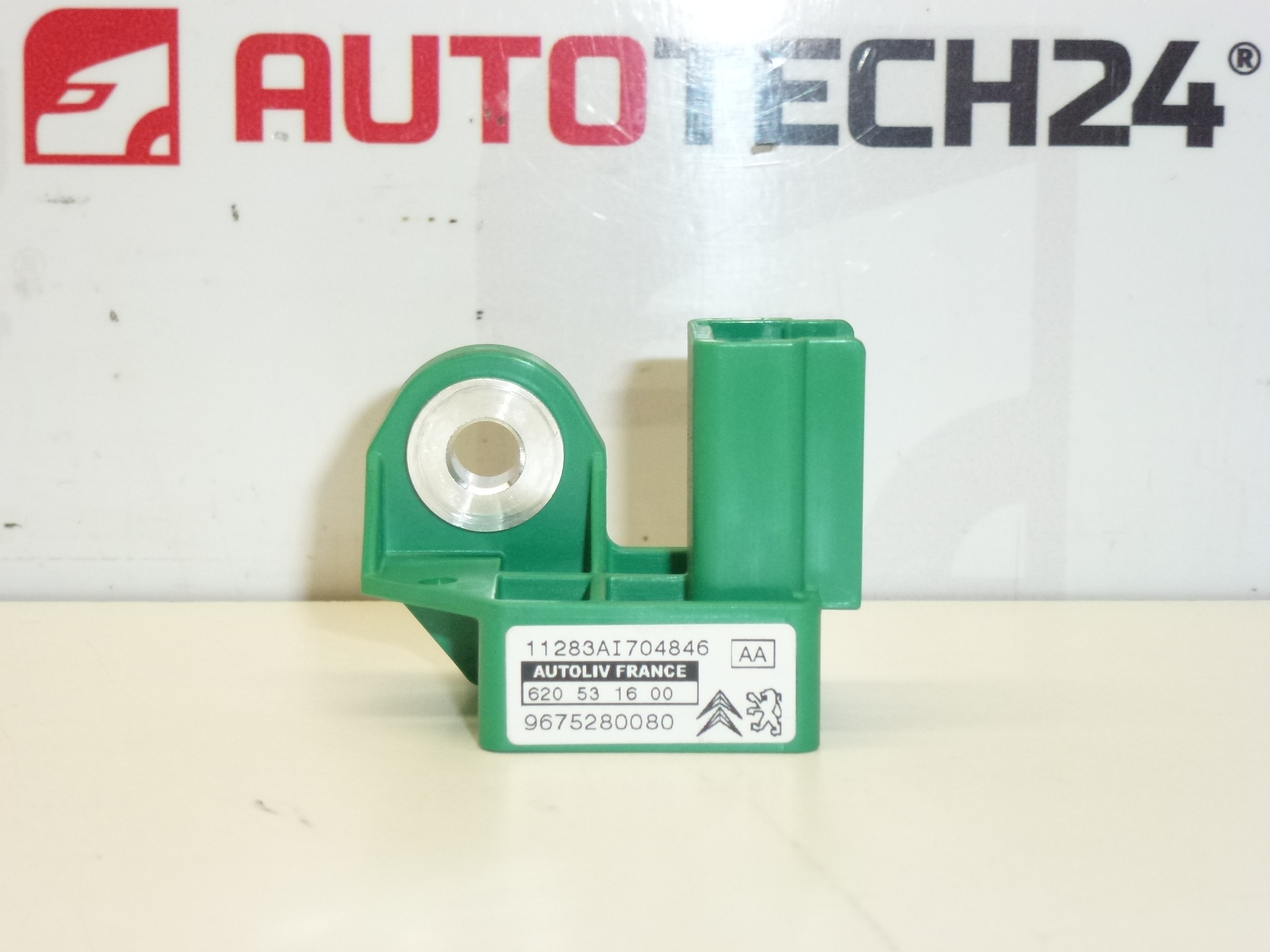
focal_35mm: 71
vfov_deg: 20.7
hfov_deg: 27.4
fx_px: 2605
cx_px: 635
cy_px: 476
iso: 400
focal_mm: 12.7
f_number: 4.7
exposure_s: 1/160
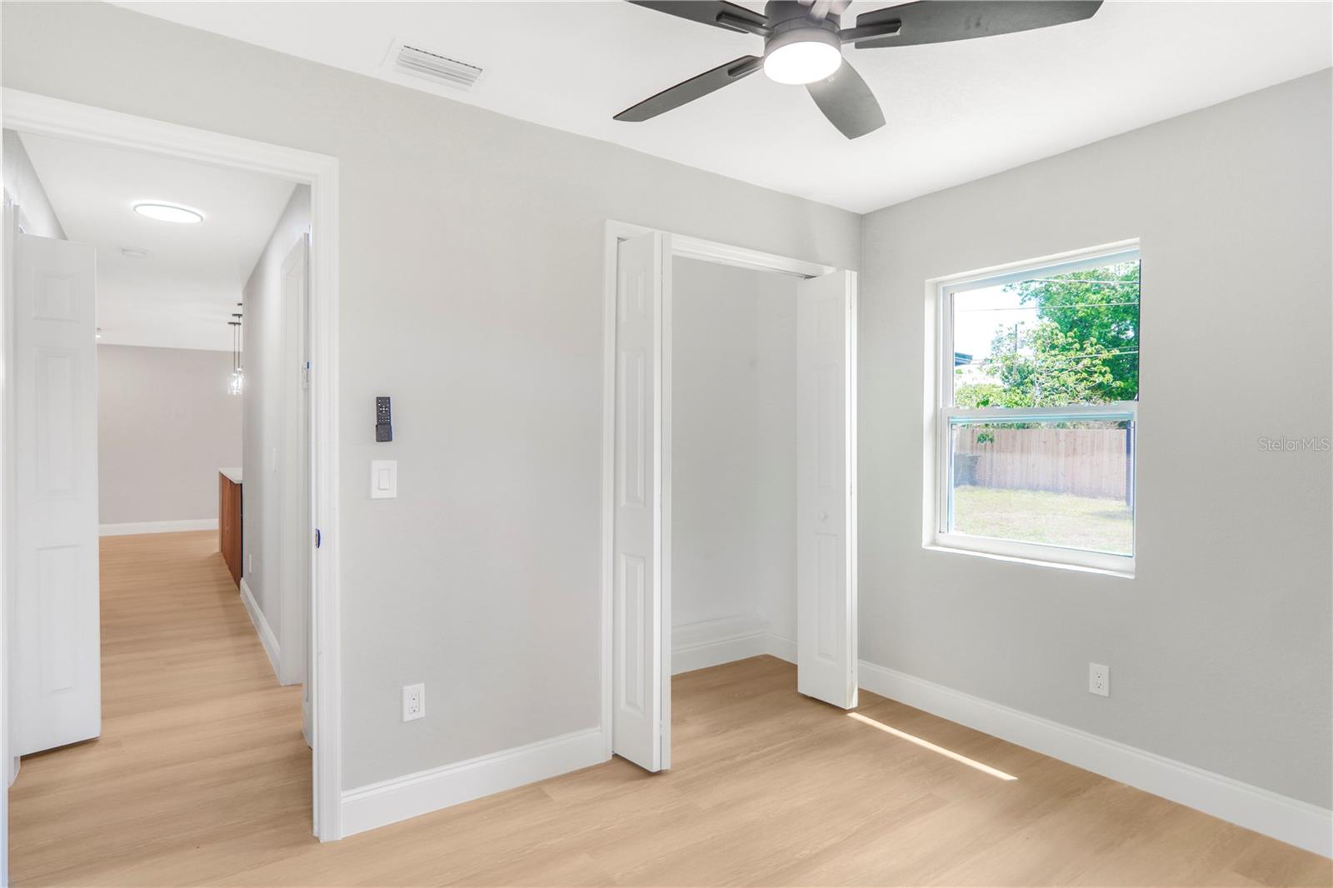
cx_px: 666
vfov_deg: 67.4
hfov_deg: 90.0
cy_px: 444
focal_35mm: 18
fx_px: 666
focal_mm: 12
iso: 100
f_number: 3.2
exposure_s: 1/80
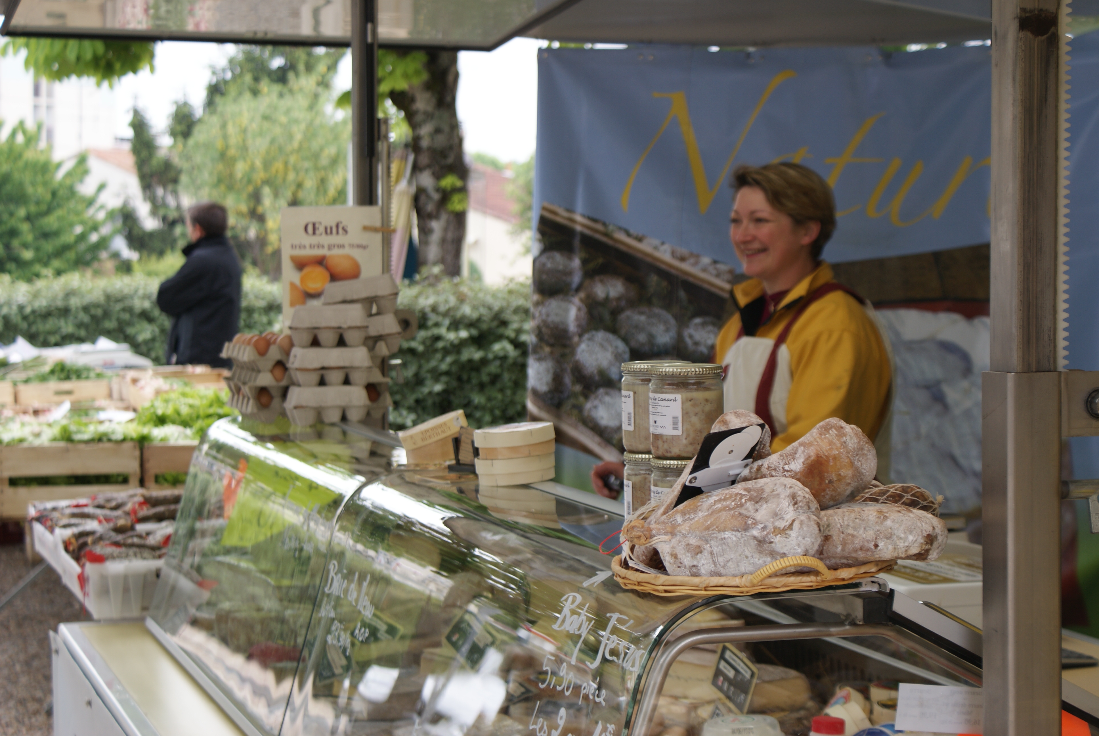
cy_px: 368
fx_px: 2292
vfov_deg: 18.2
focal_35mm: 75
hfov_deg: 27.0
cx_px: 550
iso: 100
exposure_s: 1/80
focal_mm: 50
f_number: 5.6
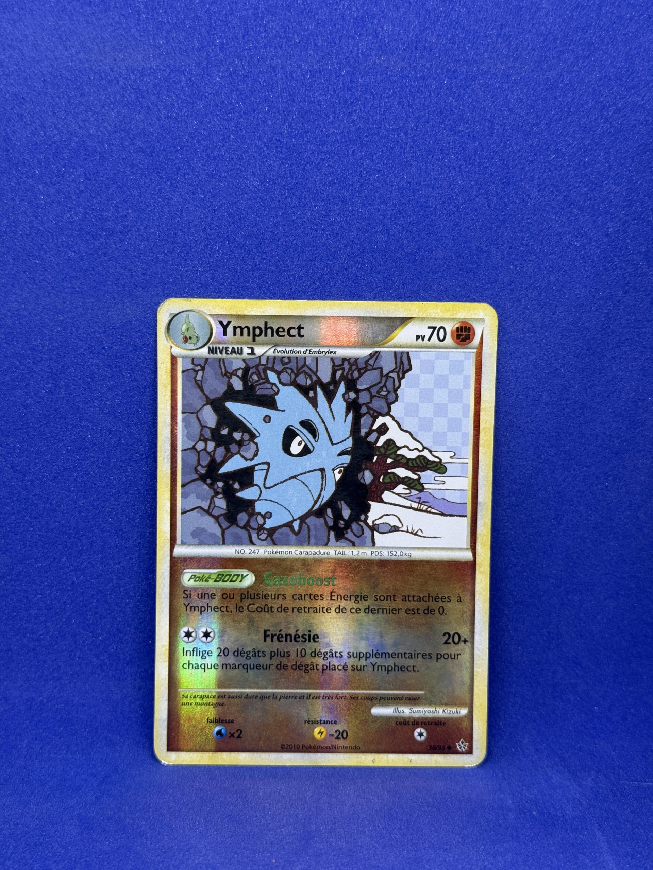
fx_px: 1207
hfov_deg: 30.3
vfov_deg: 39.7
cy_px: 435
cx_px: 326
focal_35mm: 48
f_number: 1.78
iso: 80
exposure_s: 1/109
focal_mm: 6.76
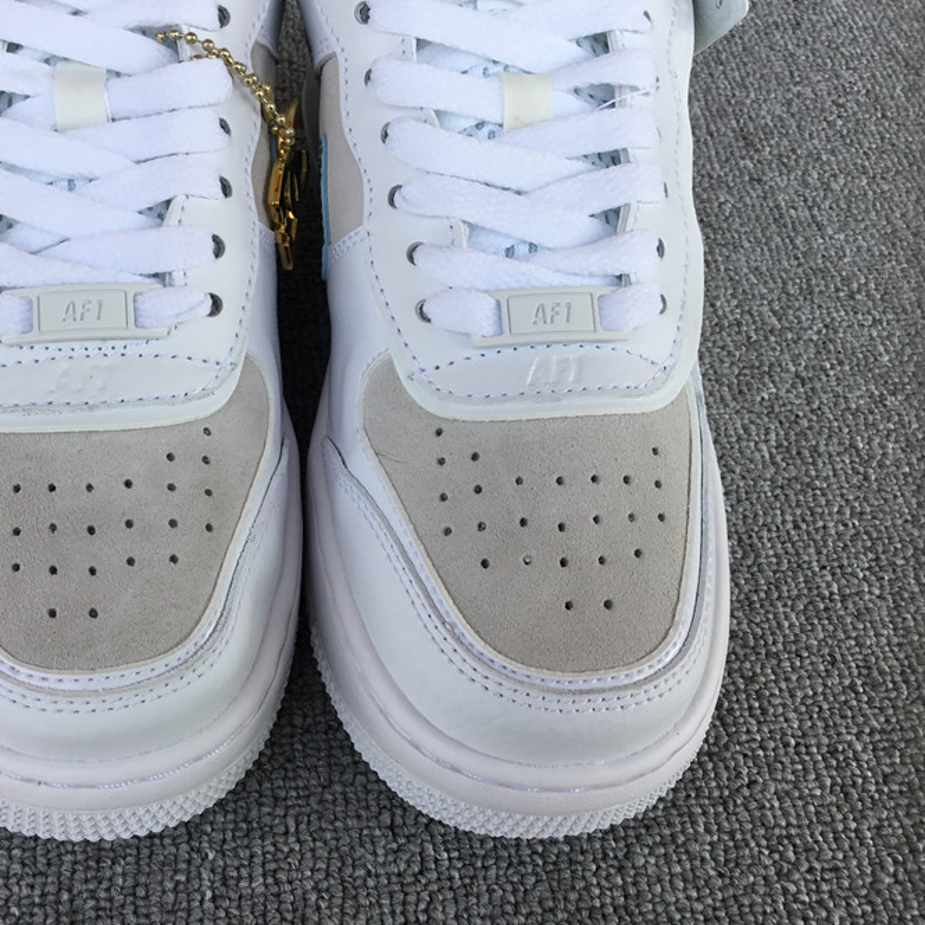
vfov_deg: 44.9
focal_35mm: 37
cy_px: 460
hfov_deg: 44.4
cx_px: 328
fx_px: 1119
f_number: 2.4
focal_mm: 3.3
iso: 25
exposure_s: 1/476
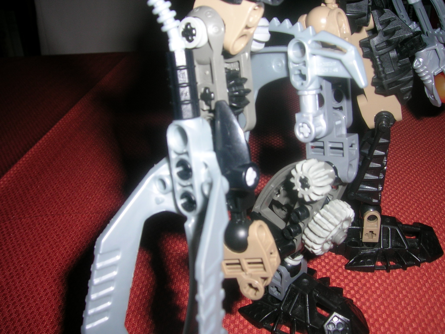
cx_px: 222
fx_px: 450
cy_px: 167
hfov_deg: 52.6
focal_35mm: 35
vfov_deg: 40.7
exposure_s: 1/60.1
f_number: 4.8
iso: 50
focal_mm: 5.4
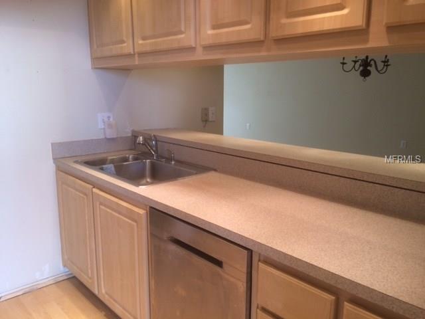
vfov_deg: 48.2
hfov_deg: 61.7
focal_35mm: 29
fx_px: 356
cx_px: 212
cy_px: 160
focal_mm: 4.15
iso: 50
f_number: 2.2
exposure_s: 1/30
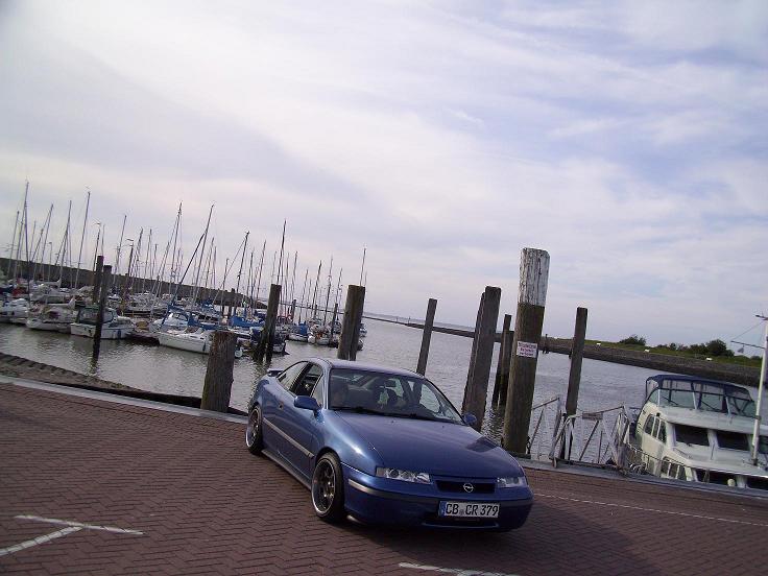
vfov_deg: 44.2
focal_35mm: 32
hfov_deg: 56.8
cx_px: 384
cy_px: 288
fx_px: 710
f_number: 5.6
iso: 80
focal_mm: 5.7
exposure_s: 1/320
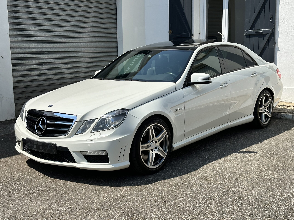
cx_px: 147
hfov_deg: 39.7
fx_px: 408
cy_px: 110
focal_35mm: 48
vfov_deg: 30.3
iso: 64
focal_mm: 6.86
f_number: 1.78
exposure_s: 1/5556
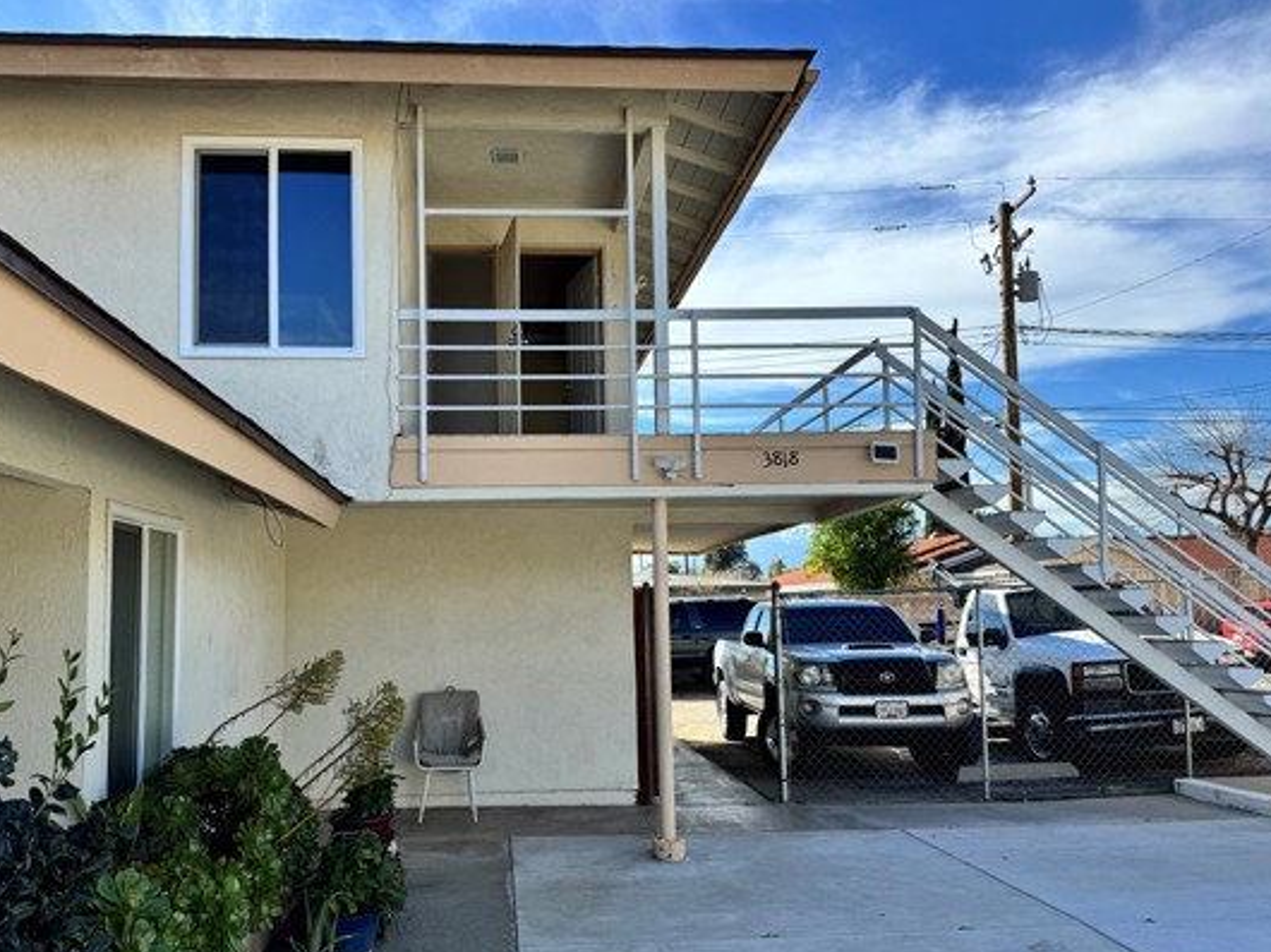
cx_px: 559
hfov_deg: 61.5
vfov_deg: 48.1
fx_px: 1064
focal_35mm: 29
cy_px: 518
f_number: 1.78
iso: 80
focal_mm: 6.76
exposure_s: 1/2604
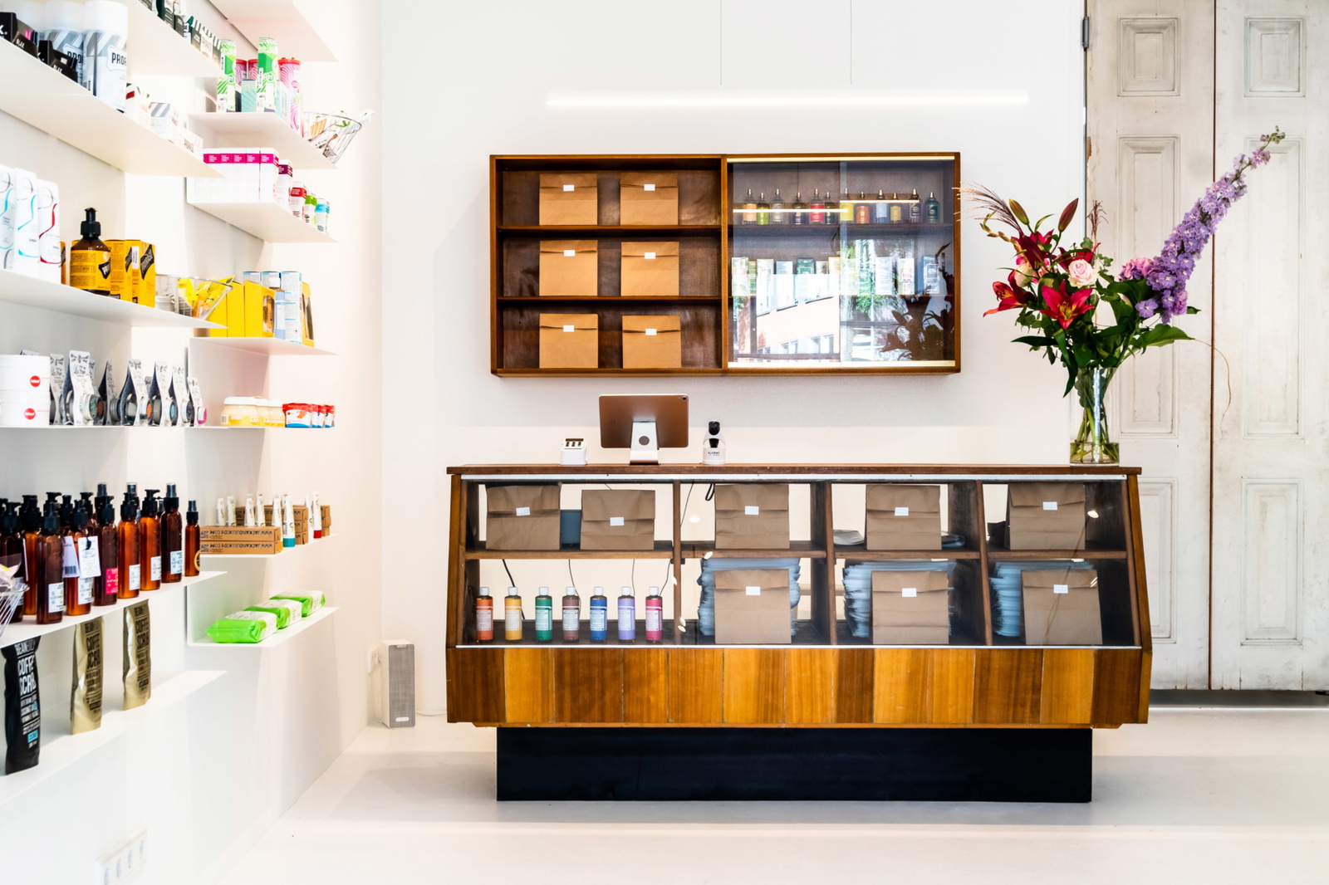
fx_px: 1550
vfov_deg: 31.9
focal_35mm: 42
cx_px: 664
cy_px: 442
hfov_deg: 46.4
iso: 200
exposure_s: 1/60
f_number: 8
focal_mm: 28
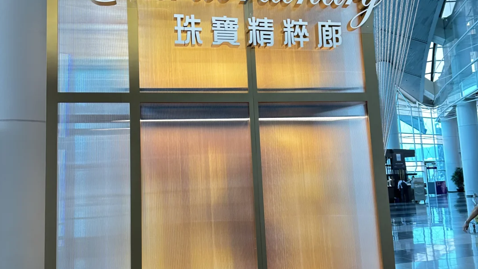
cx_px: 239
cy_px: 120
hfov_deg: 56.6
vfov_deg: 33.7
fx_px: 444
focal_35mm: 35
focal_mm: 6.86
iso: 64
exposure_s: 1/100
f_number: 1.78
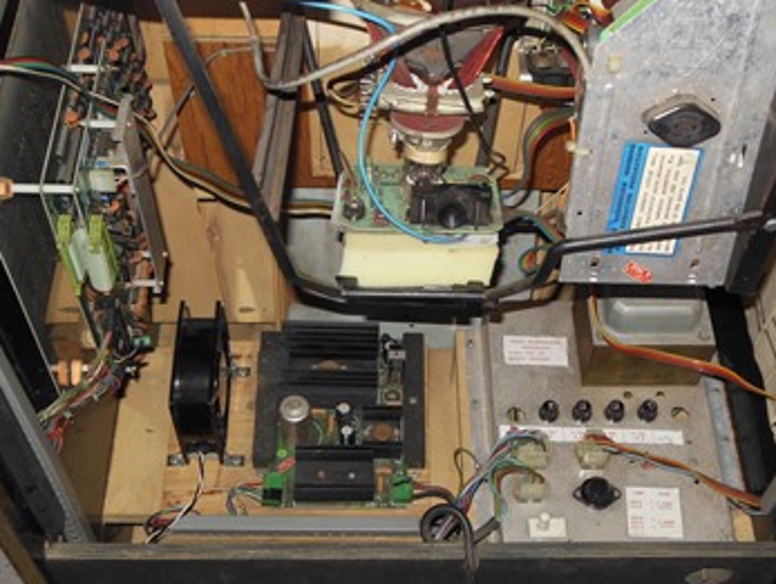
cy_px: 331
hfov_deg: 38.8
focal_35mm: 49
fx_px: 1100
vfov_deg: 29.7
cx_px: 420
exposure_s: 1/30
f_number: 3.6
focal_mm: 6.8
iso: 200
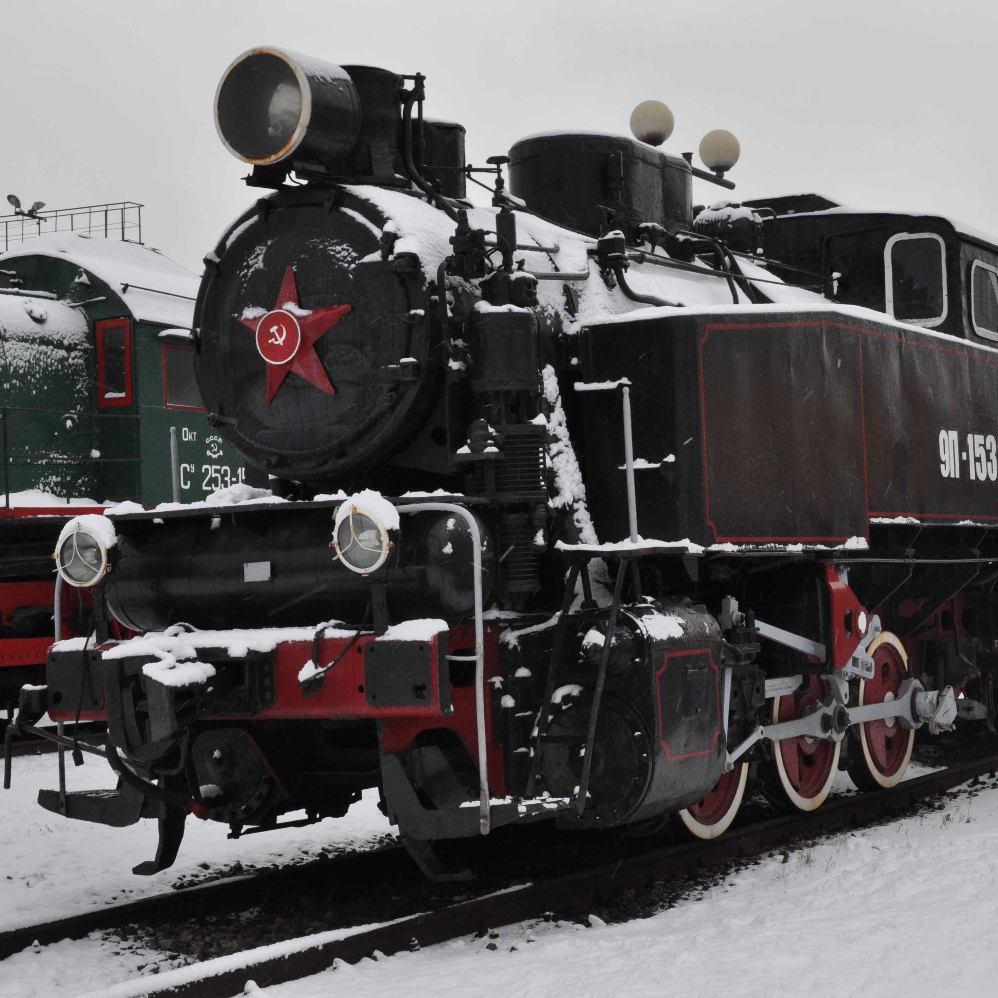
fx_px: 2022
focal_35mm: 62
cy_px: 500
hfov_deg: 27.5
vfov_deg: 27.7
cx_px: 682
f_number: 14
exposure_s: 1/50
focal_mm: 32
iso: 640
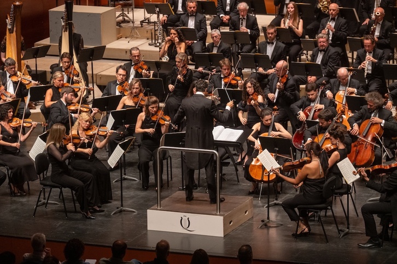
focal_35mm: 200
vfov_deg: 6.9
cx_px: 198
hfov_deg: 10.3
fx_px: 2205
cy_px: 132
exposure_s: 1/200
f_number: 4
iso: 4000
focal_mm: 200
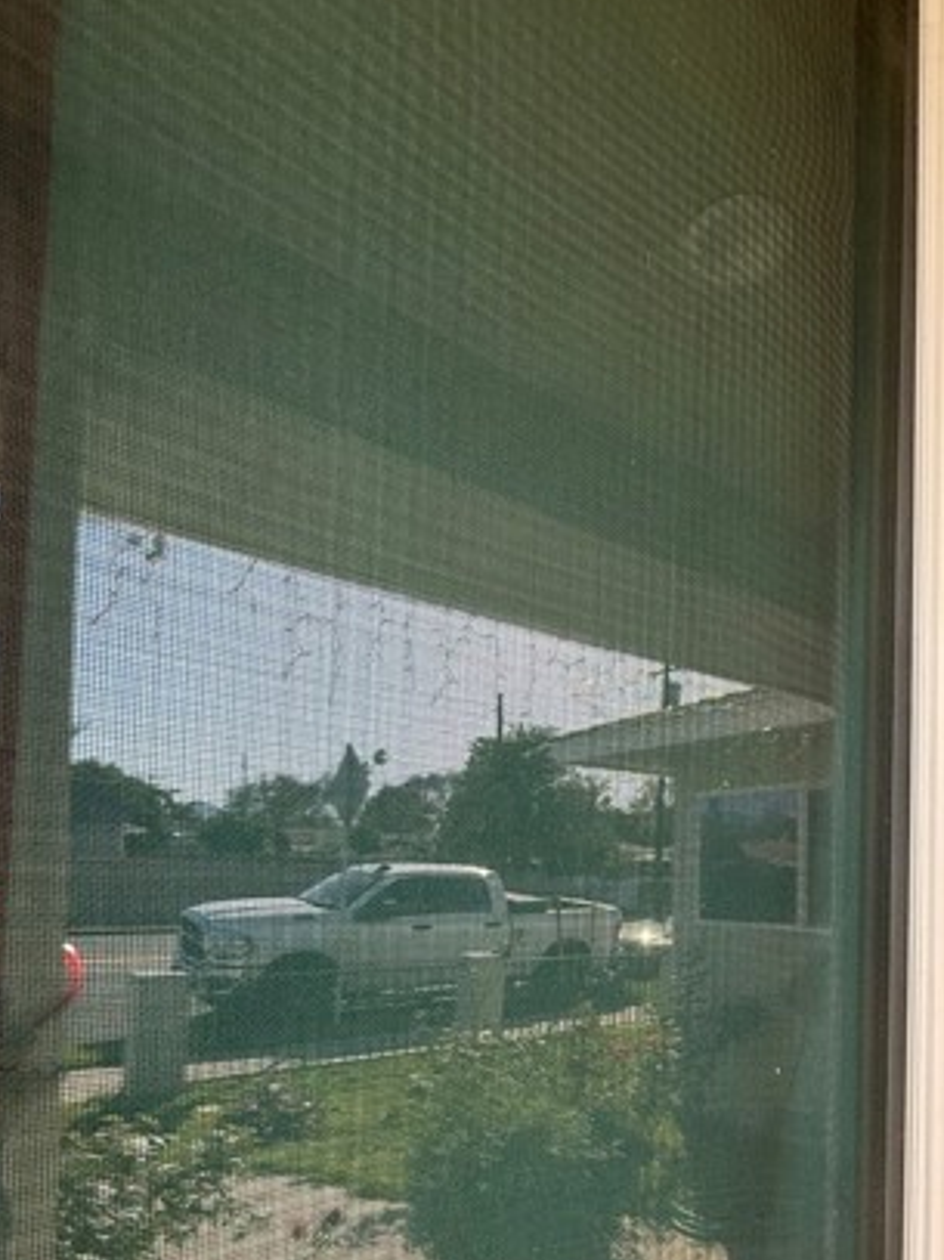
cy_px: 864
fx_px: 800
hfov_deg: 59.1
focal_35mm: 22
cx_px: 656
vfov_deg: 73.5
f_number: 2.2
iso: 50
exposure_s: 1/201
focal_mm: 2.22
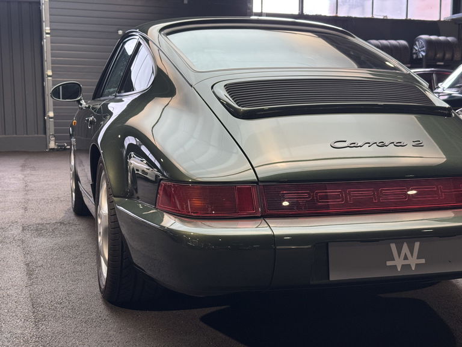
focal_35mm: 48
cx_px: 231
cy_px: 174
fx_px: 641
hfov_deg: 39.7
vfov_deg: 30.3
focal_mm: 6.76
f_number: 1.78
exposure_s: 1/50
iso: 80
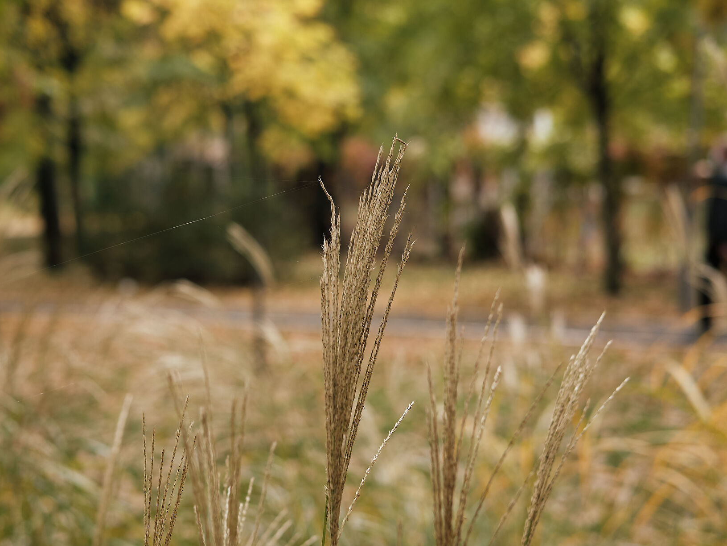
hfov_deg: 25.9
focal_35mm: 75
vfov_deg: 19.6
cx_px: 296
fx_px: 1575
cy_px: 268
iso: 100
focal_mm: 35
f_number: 2.8
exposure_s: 1/120
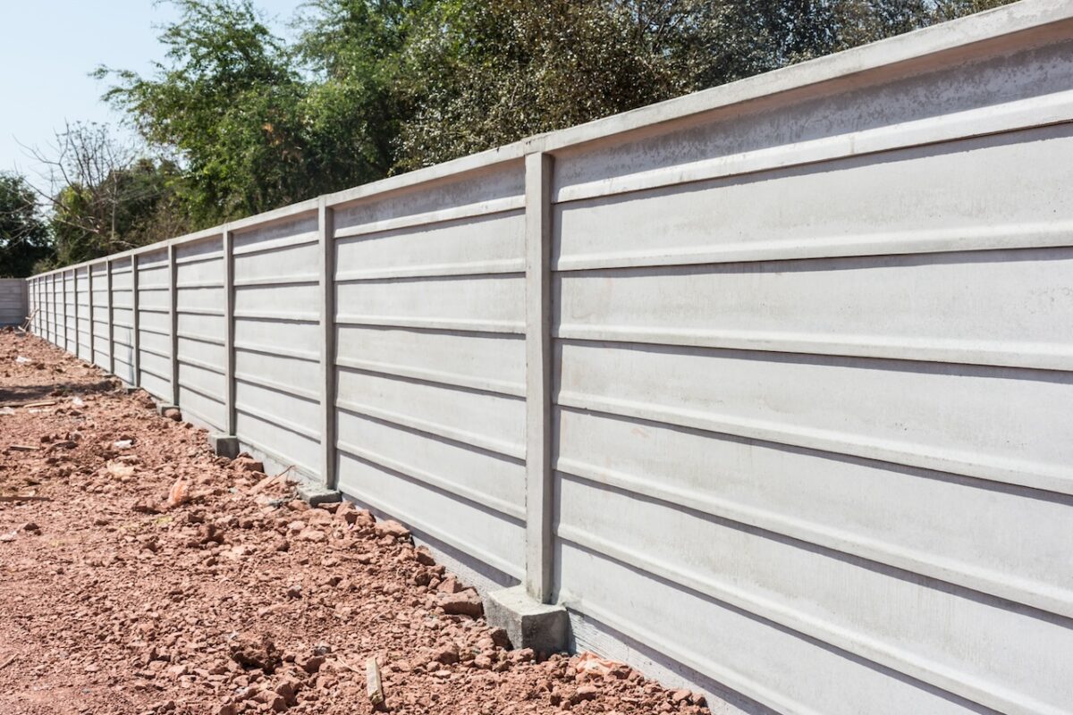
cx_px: 536
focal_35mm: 39
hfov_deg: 49.6
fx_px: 1162
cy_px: 358
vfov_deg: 34.2
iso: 100
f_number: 11
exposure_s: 1/160
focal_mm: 26
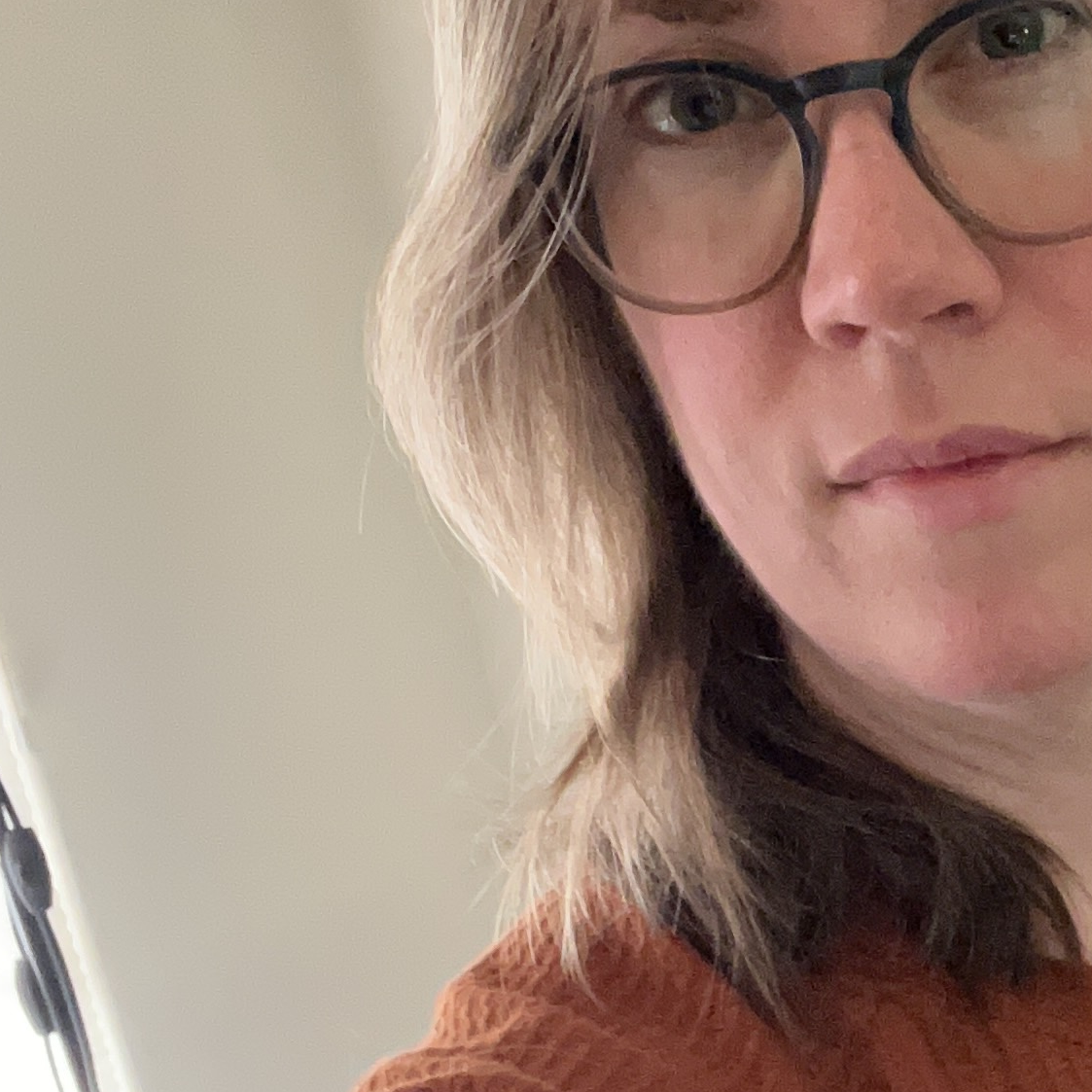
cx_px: 1270
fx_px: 2605
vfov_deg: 22.8
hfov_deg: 22.1
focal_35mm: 73
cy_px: 1070
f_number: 2.2
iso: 500
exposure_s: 1/30
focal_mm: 2.71
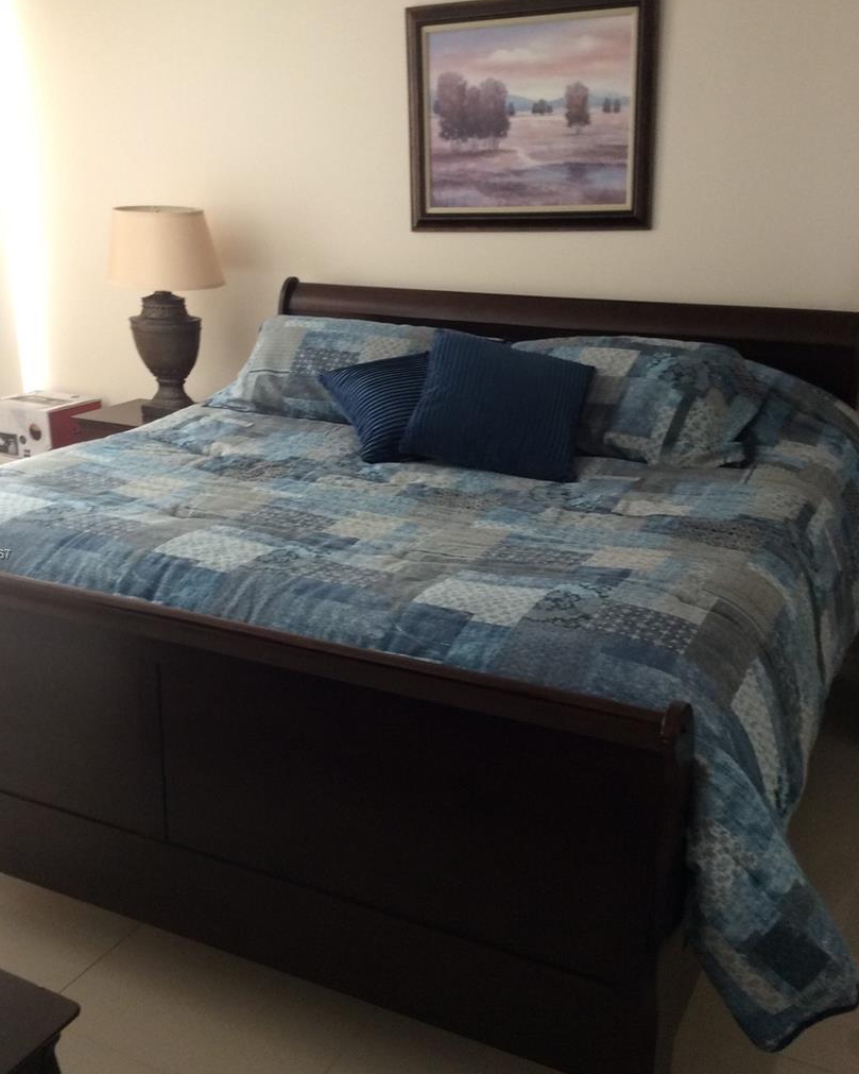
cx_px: 392
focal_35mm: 37
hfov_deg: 40.1
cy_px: 555
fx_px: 1176
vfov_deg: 49.1
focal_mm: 3.3
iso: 80
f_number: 2.4
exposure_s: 1/24
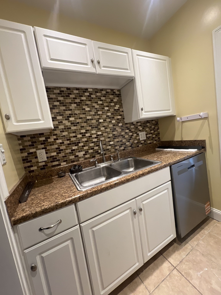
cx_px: 110
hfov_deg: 89.9
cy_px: 148
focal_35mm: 13
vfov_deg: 106.2
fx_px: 111
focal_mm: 1.57
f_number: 1.8
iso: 200
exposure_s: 1/60
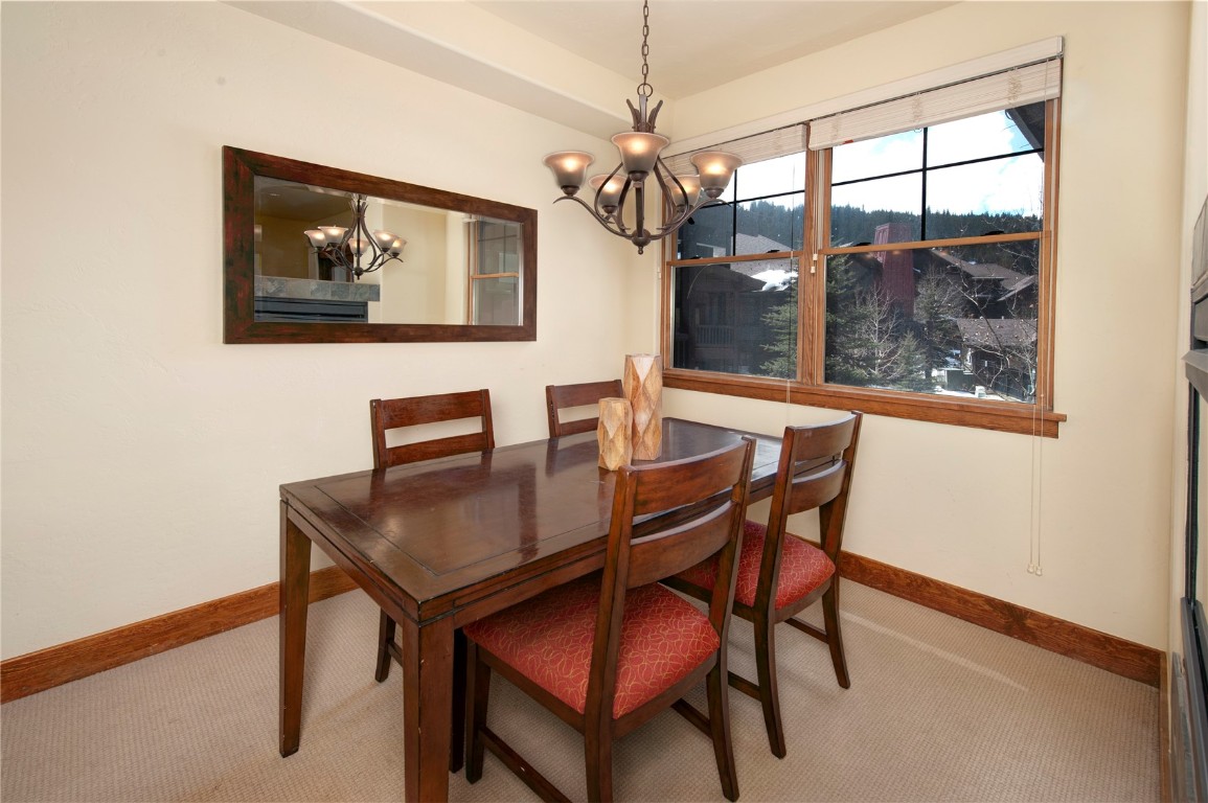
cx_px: 604
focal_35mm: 15
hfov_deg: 100.4
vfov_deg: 77.2
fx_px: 503
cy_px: 402
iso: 250
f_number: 9
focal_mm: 15
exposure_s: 1/200
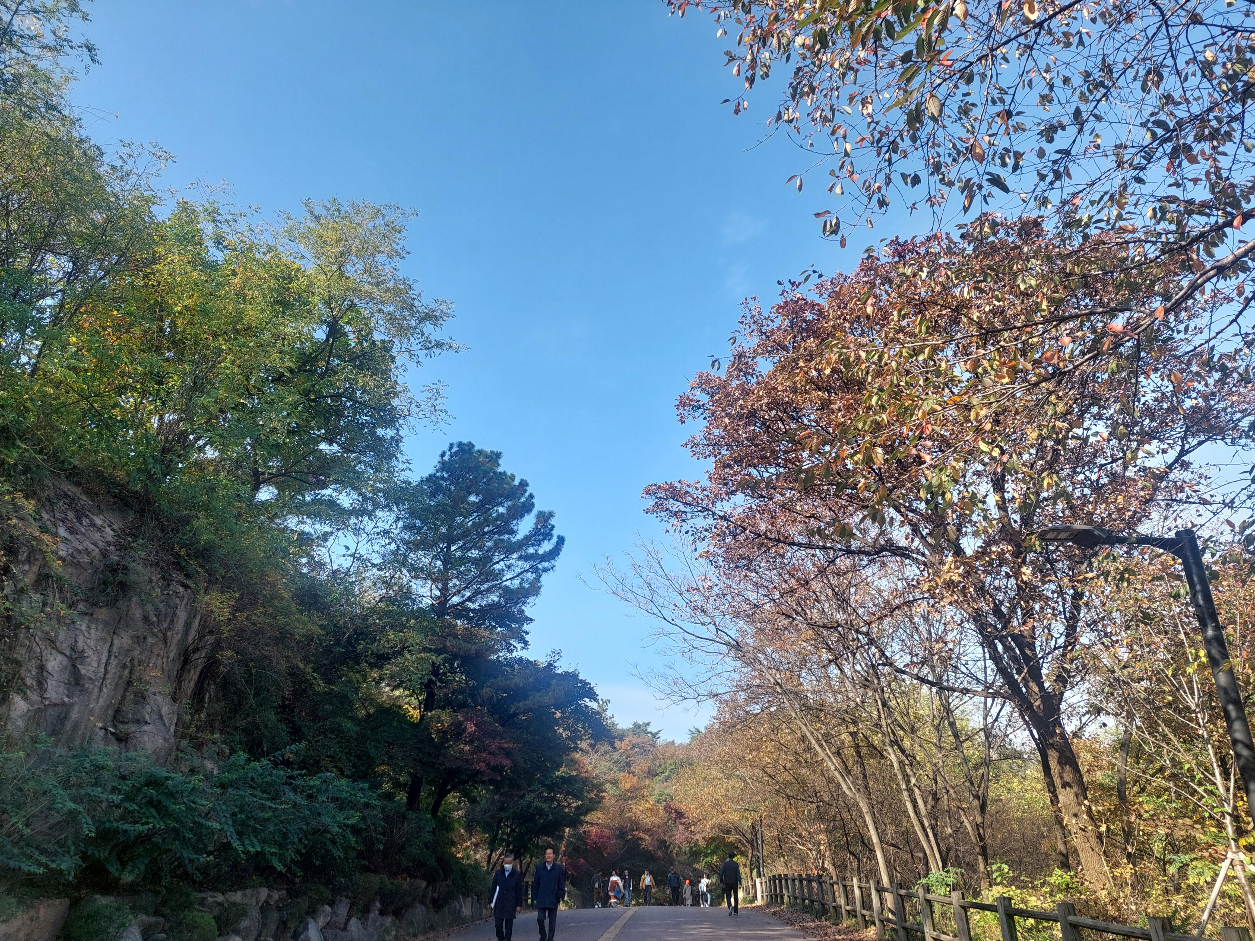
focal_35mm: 25
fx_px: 906
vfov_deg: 54.9
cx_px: 628
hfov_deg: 69.4
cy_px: 470
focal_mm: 5.23
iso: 40
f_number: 1.8
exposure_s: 1/655
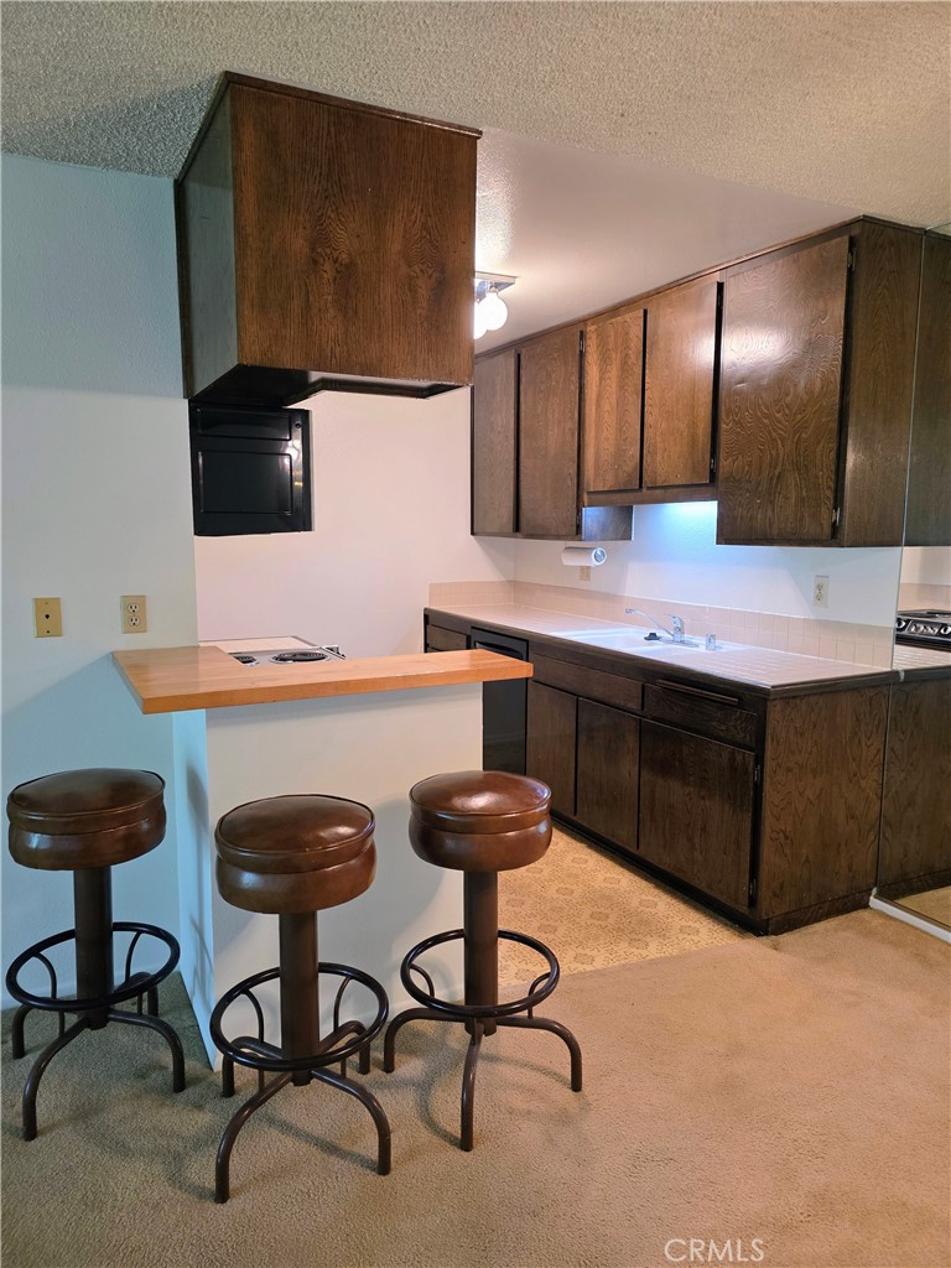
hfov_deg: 58.9
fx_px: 843
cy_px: 634
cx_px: 476
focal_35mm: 23
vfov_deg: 73.9
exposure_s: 1/120
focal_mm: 6.3
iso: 250
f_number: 1.7
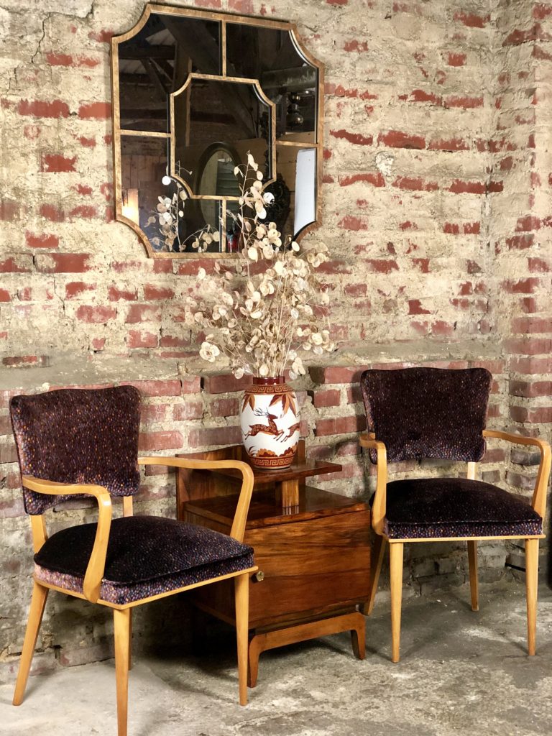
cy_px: 368
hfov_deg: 28.0
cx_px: 276
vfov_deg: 36.8
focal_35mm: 52
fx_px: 1106
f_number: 2.4
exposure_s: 1/25
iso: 160
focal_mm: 6
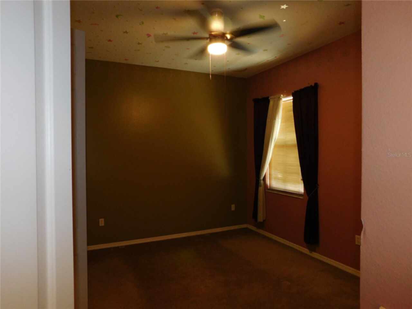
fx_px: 274
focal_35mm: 23
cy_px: 154
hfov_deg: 73.9
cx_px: 206
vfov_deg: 58.9
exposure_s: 1/30
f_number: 3
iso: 200
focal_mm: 4
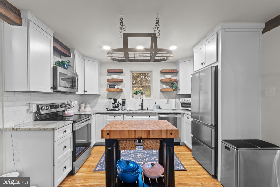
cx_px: 140
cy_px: 94
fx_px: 117
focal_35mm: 15
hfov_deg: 100.4
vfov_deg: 77.3
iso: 100
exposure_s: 3
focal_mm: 10
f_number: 8
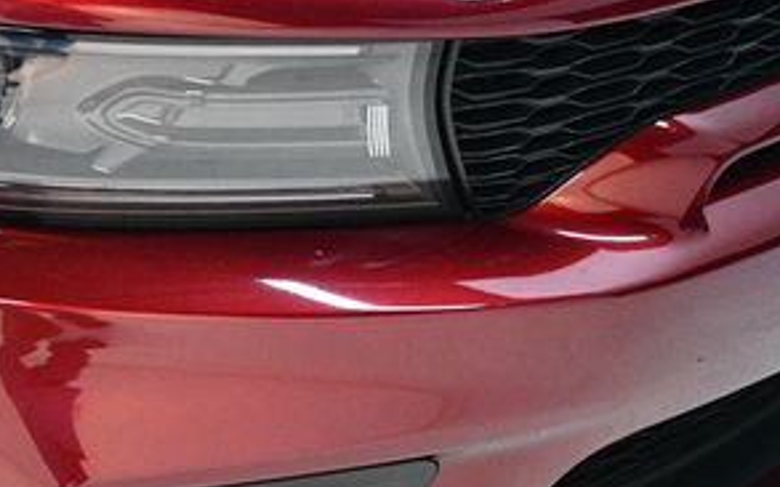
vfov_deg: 14.7
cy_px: 309
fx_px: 1892
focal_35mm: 89
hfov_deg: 22.8
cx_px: 101
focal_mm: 27
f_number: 4
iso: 3200
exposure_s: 1/100
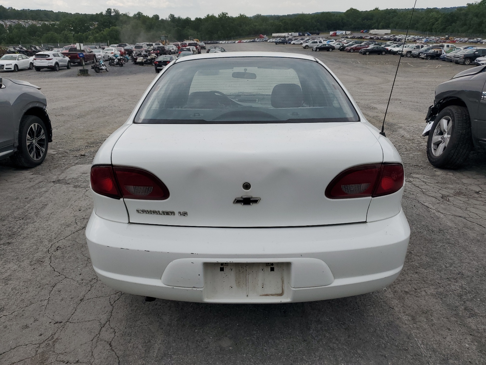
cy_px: 182
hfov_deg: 67.3
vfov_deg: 53.1
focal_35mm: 26
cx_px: 243
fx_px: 365
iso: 50
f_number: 1.5
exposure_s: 1/3333
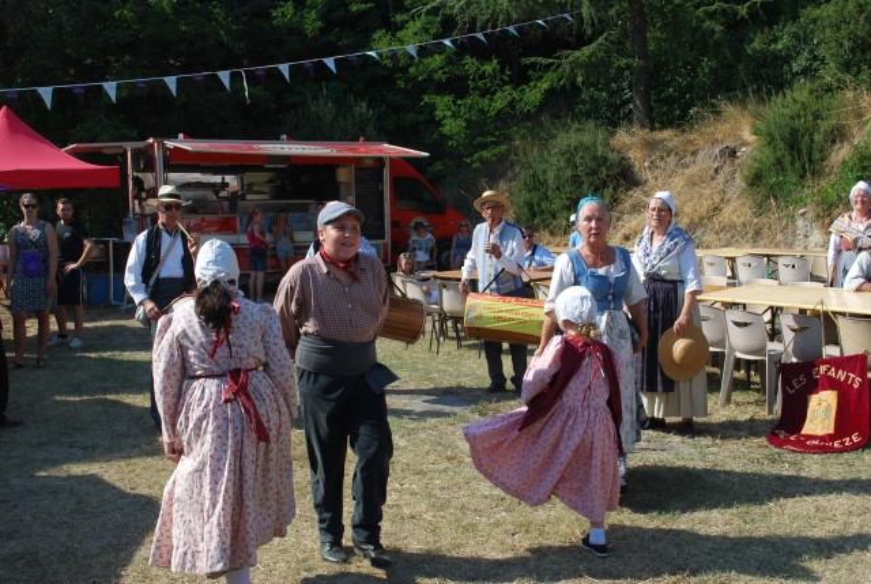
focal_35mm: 39
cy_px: 292
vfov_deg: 34.3
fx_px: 945
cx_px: 436
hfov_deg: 49.5
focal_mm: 26
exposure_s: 1/200
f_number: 7.1
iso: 100
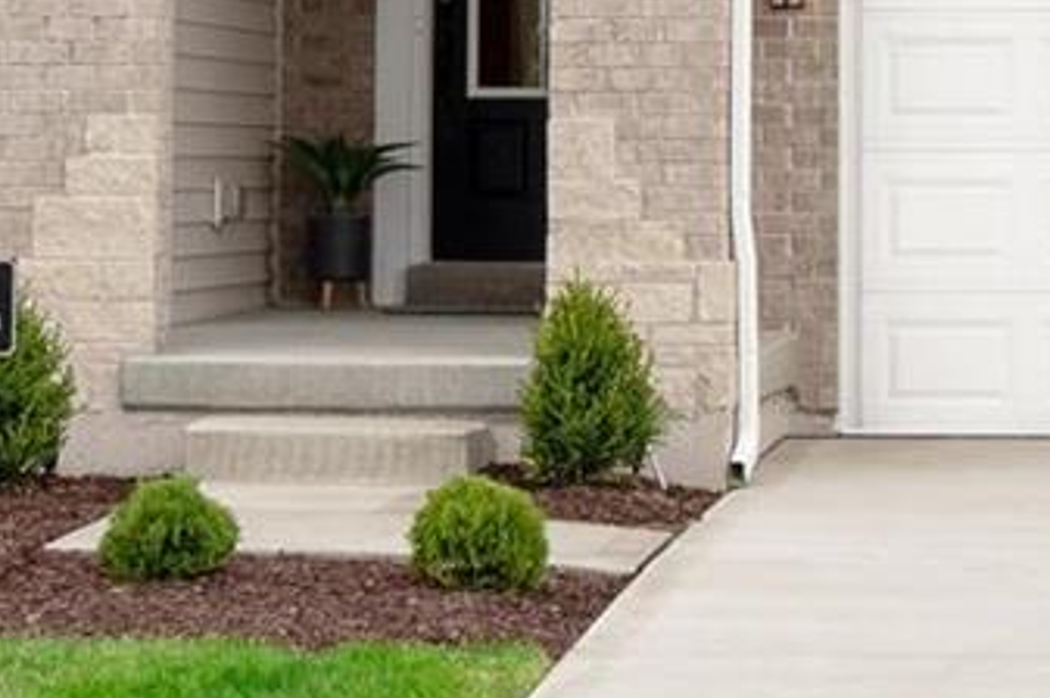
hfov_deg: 11.9
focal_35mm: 171
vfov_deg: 7.8
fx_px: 4983
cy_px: -393
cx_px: 1038
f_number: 8
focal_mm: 18
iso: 400
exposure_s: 1/320
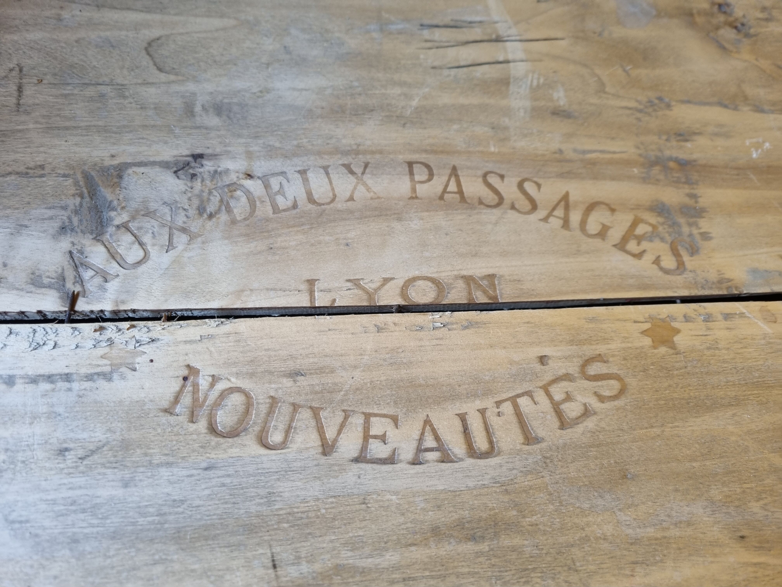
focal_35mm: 26
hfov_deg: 67.3
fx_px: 587
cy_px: 294
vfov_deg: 53.1
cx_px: 391
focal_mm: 5.4
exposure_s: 1/100
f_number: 1.8
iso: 320
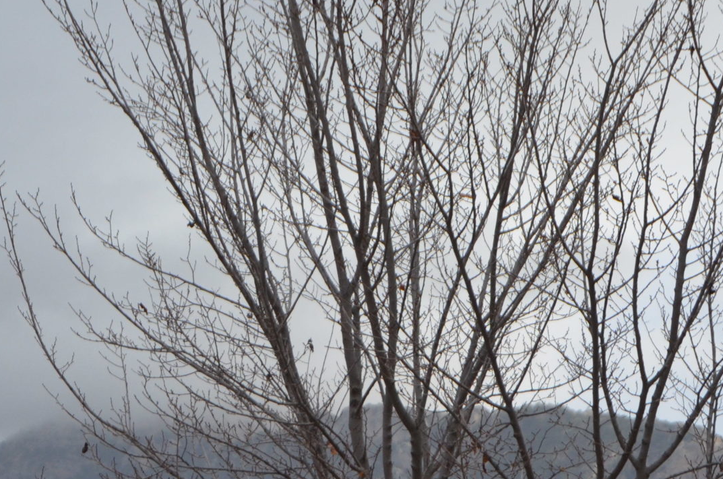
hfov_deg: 11.5
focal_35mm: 179
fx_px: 3588
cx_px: 266
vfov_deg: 7.6
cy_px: 537
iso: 640
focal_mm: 50
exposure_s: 1/1250
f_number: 5.6
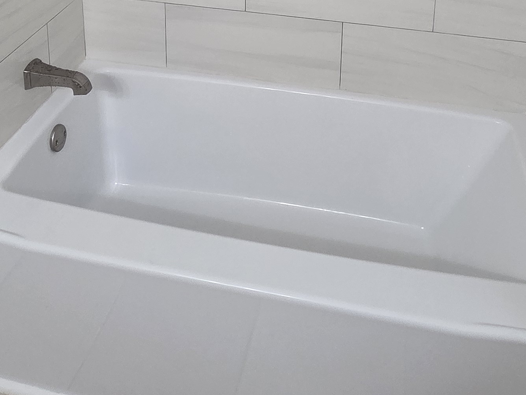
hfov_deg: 47.9
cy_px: -134
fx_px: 593
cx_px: 271
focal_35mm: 39
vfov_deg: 29.0
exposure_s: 1/60
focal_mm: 2.2
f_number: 2.2
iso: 250
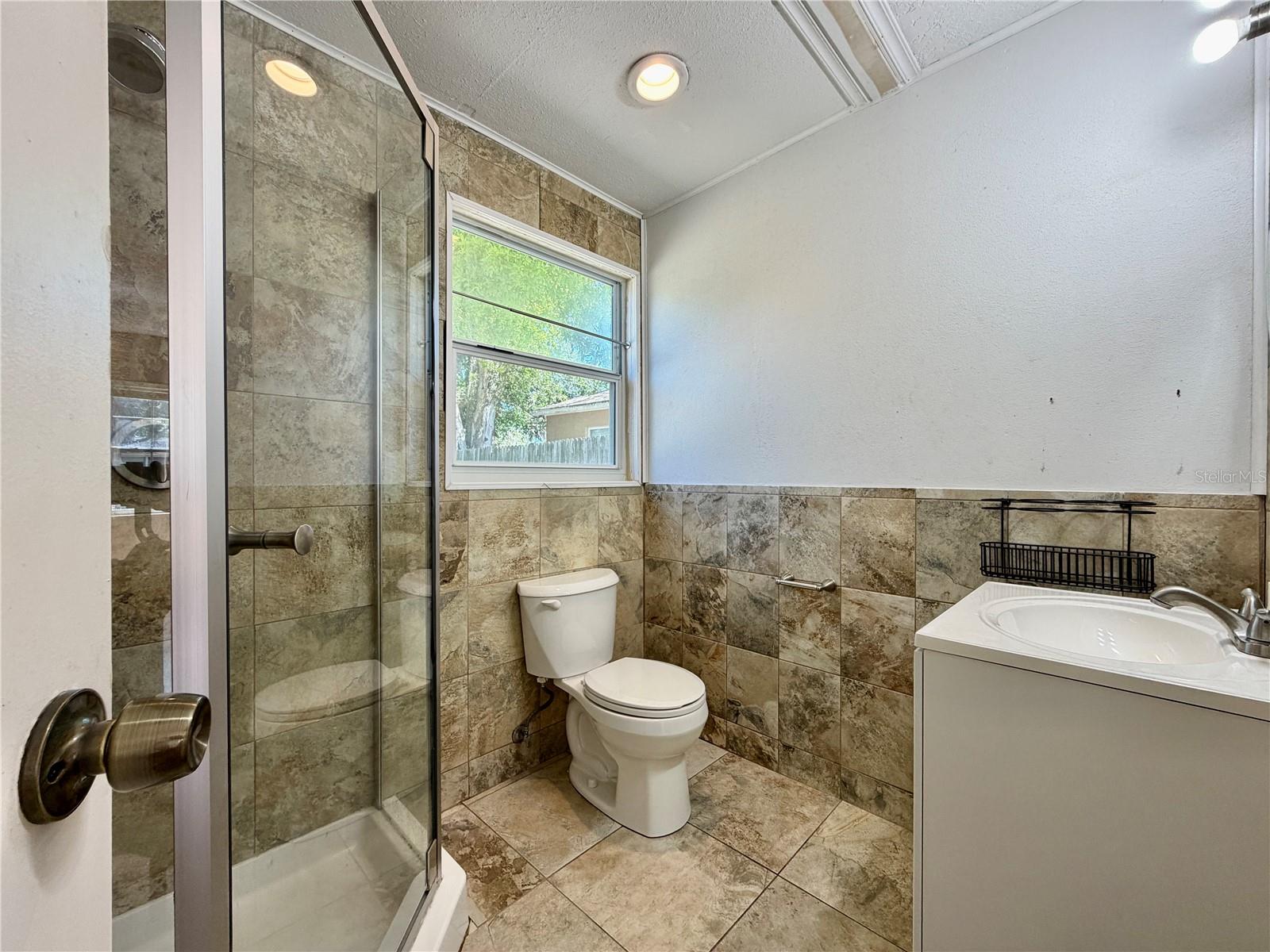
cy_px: 476
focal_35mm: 14
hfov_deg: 102.1
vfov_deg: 85.7
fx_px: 514
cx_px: 635
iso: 125
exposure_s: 1/120
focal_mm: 2.22
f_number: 2.2
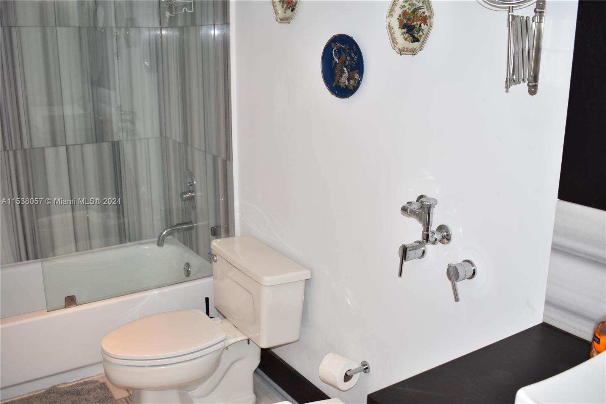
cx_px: 303
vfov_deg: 38.3
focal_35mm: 34
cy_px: 202
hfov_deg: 55.1
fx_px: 581
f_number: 3.8
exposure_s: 1/60
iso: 320
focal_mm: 23
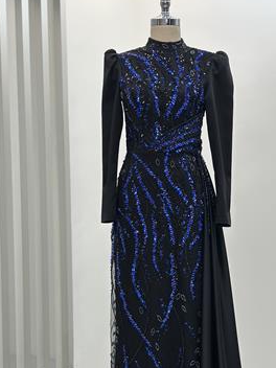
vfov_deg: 27.2
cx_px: 165
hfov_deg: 20.7
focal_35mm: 71
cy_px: 258
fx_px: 755
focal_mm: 6.86
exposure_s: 1/549
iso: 80
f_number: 1.78
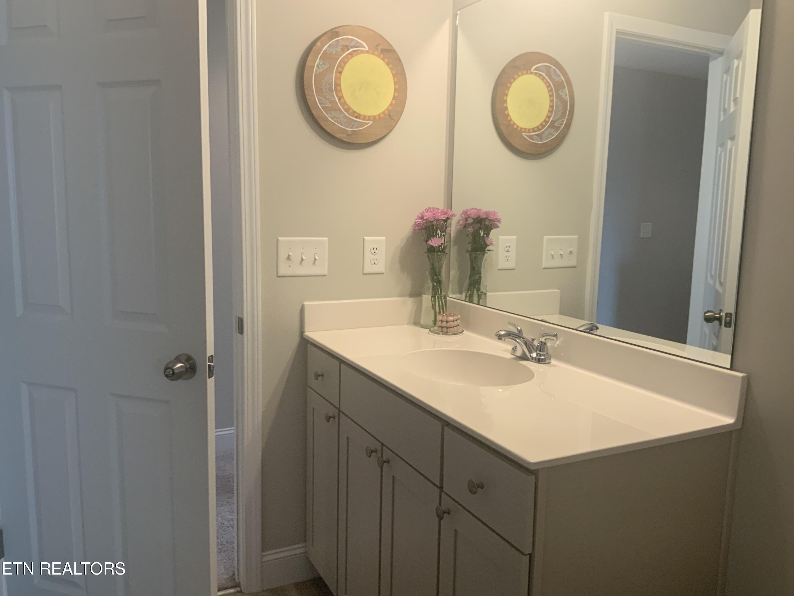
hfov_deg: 61.7
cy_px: 298
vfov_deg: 48.2
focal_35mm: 29
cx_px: 397
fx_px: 665
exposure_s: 1/60
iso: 100
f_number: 1.8
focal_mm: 3
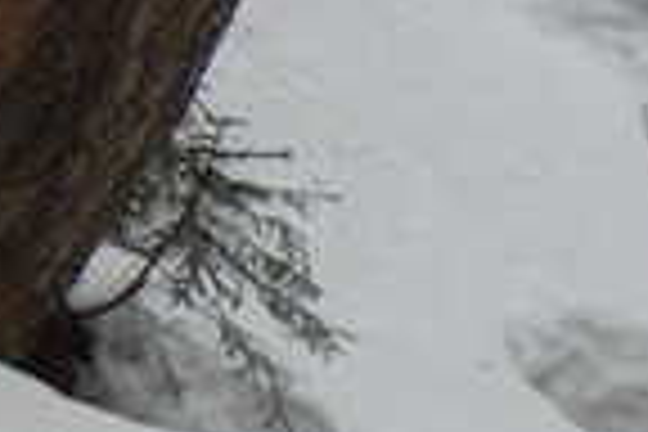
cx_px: -144
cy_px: 734
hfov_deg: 3.5
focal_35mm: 588
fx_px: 10583
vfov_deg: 2.3
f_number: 4.5
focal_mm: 18.3
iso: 100
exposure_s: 1/200
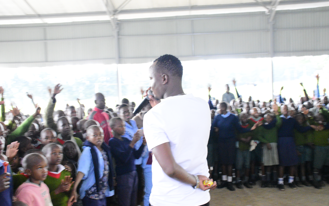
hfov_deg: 52.7
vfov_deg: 34.4
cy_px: 110
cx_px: 163
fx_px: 332
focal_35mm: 37
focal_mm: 24
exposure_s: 1/50
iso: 6400
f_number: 6.3
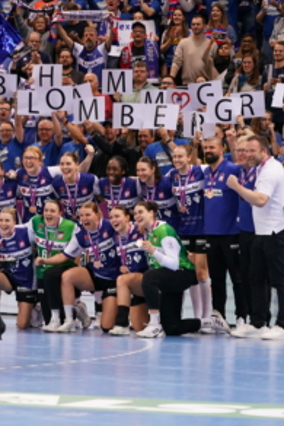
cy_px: 205
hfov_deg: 5.9
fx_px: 2754
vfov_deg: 8.8
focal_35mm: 233
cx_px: 63
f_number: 2.8
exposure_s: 1/1000
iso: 2000
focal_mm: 136
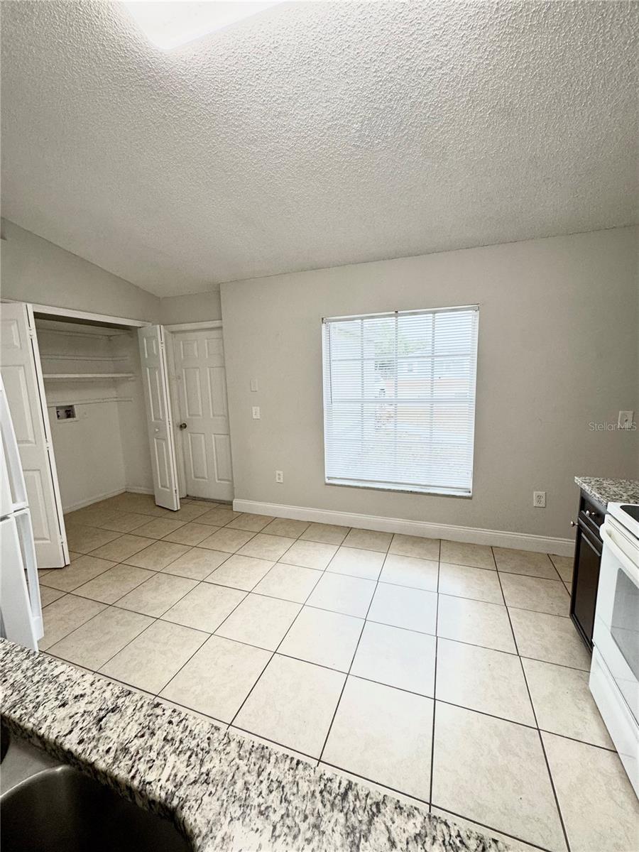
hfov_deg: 85.7
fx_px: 345
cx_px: 320
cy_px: 426
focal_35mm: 14
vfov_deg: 102.1
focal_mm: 2.22
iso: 160
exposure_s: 1/120
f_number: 2.2
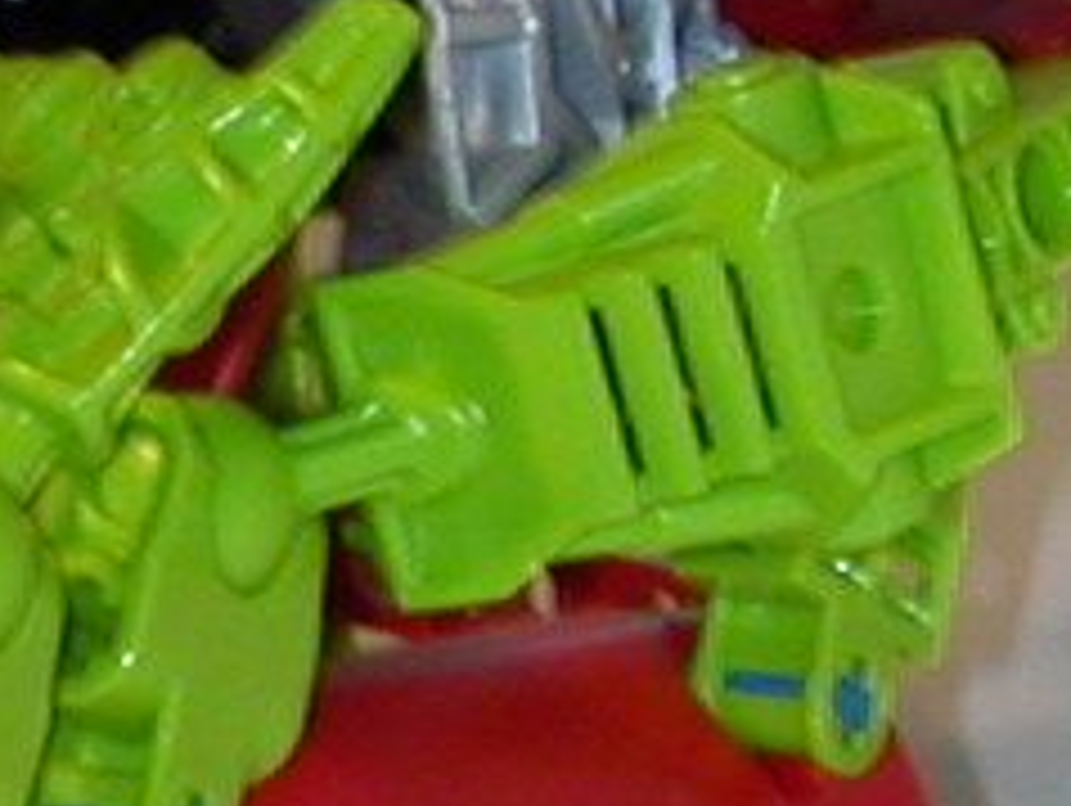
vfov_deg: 4.5
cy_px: 455
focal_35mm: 329
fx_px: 10189
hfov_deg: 5.8
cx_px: -1390
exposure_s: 1/30
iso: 100
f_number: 5.2
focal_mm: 7.5
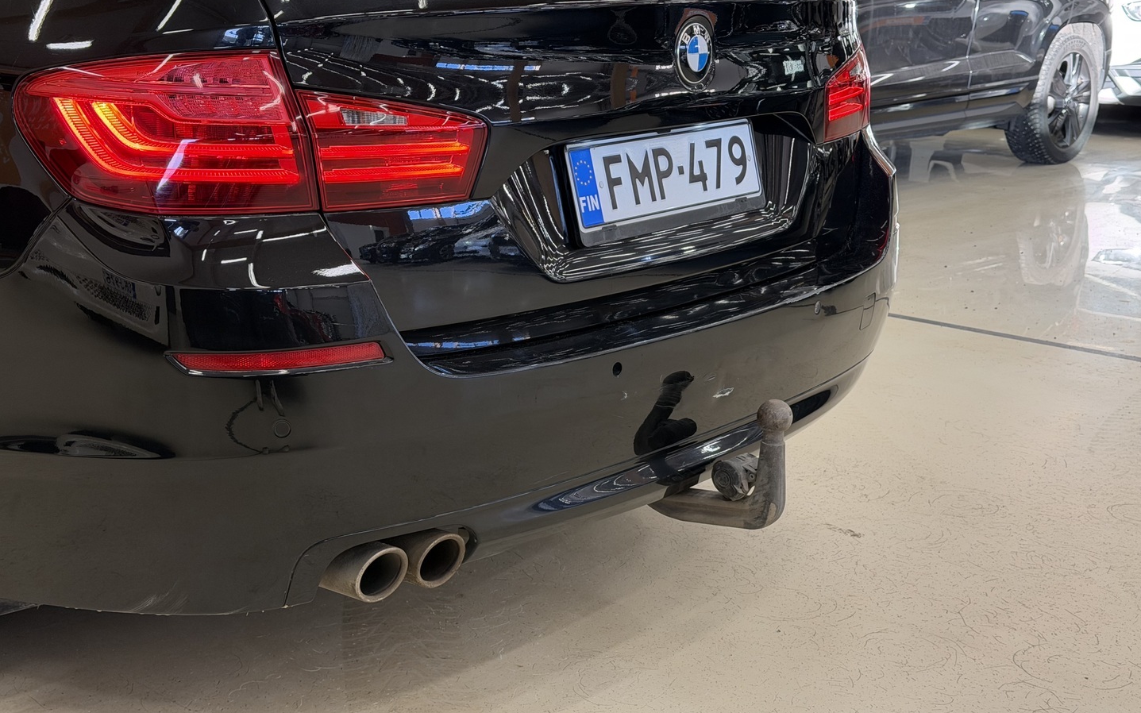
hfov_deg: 39.6
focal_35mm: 51
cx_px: 571
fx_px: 1586
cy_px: 381
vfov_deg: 25.3
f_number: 1.78
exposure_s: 1/50
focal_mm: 6.76
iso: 80
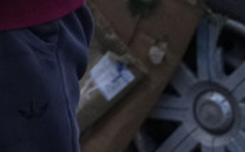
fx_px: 1987
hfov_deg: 6.5
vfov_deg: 4.3
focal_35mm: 298
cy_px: -206
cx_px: -483
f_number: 3.2
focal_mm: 38
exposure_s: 1/1000
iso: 1600
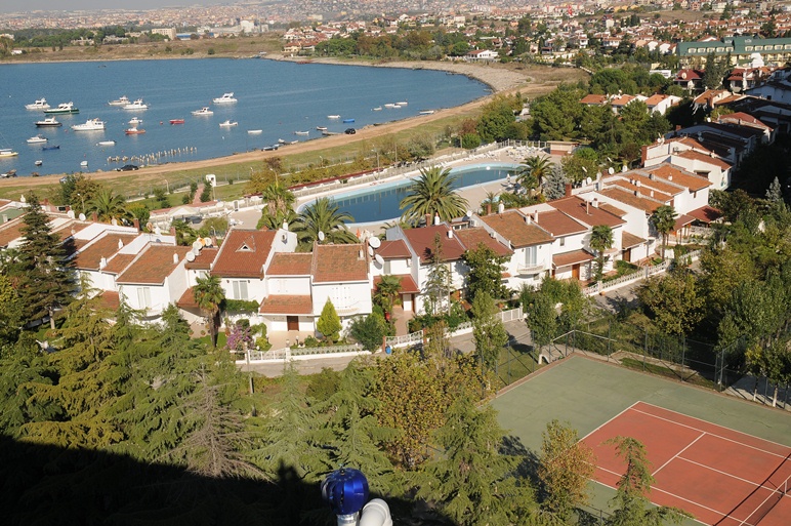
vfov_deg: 35.4
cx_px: 396
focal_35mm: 38
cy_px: 263
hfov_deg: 51.3
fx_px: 823
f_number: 9
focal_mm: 25
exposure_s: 1/320
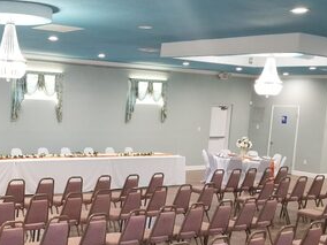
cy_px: 176
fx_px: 520
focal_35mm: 55
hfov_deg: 33.3
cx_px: 39
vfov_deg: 26.3
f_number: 1.7
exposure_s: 1/24
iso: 200
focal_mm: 4.3
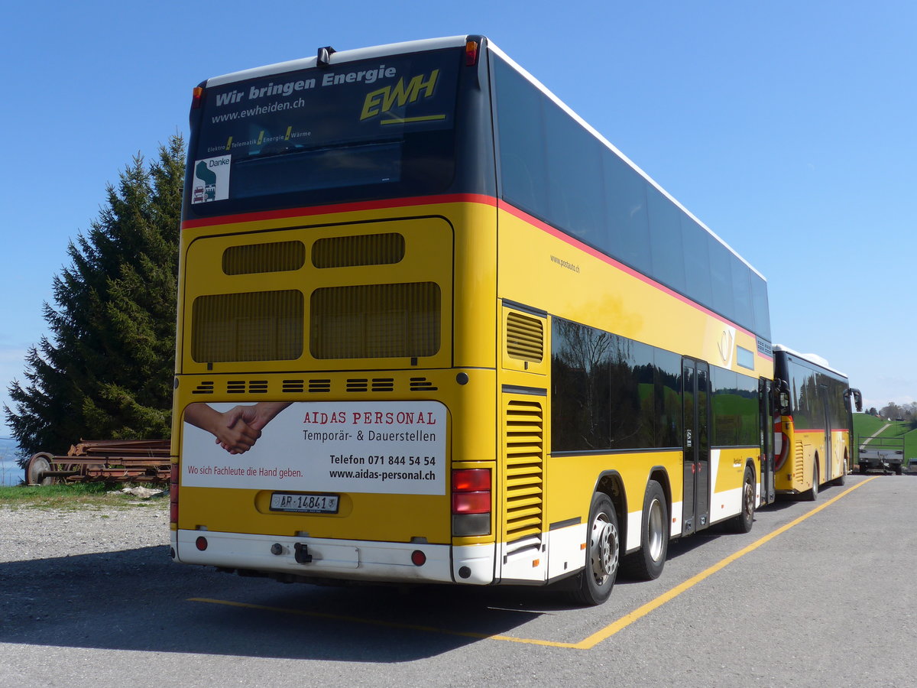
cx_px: 458
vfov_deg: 35.1
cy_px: 344
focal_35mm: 41
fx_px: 1086
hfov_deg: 45.8
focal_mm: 8.4
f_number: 2.8
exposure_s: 1/1600
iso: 80
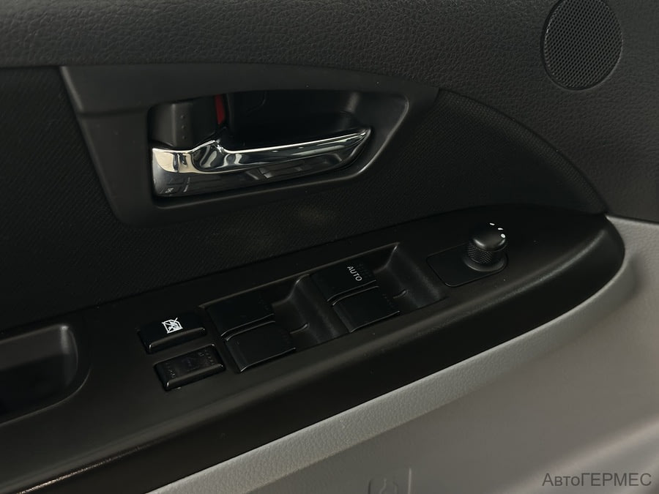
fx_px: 914
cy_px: 247
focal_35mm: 48
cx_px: 330
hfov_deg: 39.7
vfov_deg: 30.3
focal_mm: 6.86
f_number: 1.78
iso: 400
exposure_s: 1/33
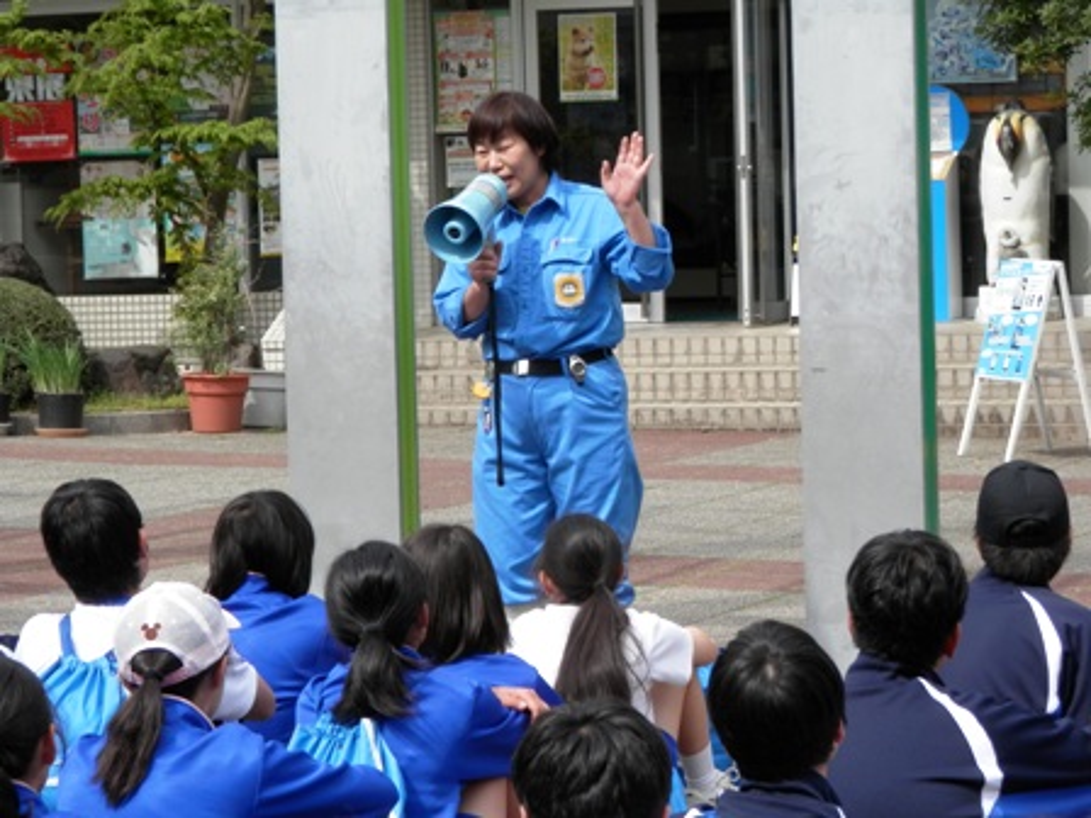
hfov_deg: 17.0
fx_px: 3656
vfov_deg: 12.8
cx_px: 546
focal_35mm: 116
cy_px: 409
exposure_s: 1/250
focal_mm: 20.9
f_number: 5.2
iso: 80
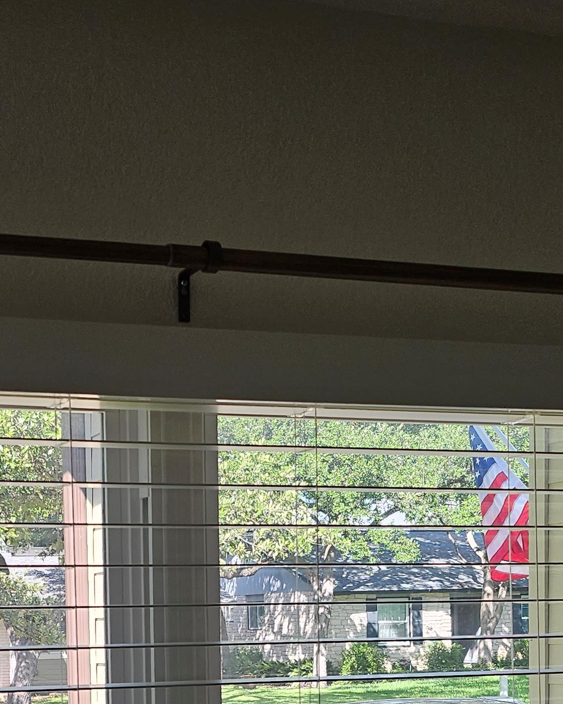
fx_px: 1375
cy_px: 676
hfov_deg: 23.0
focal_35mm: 66
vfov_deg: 27.3
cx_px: 153
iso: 50
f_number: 1.8
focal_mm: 5
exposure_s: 1/341
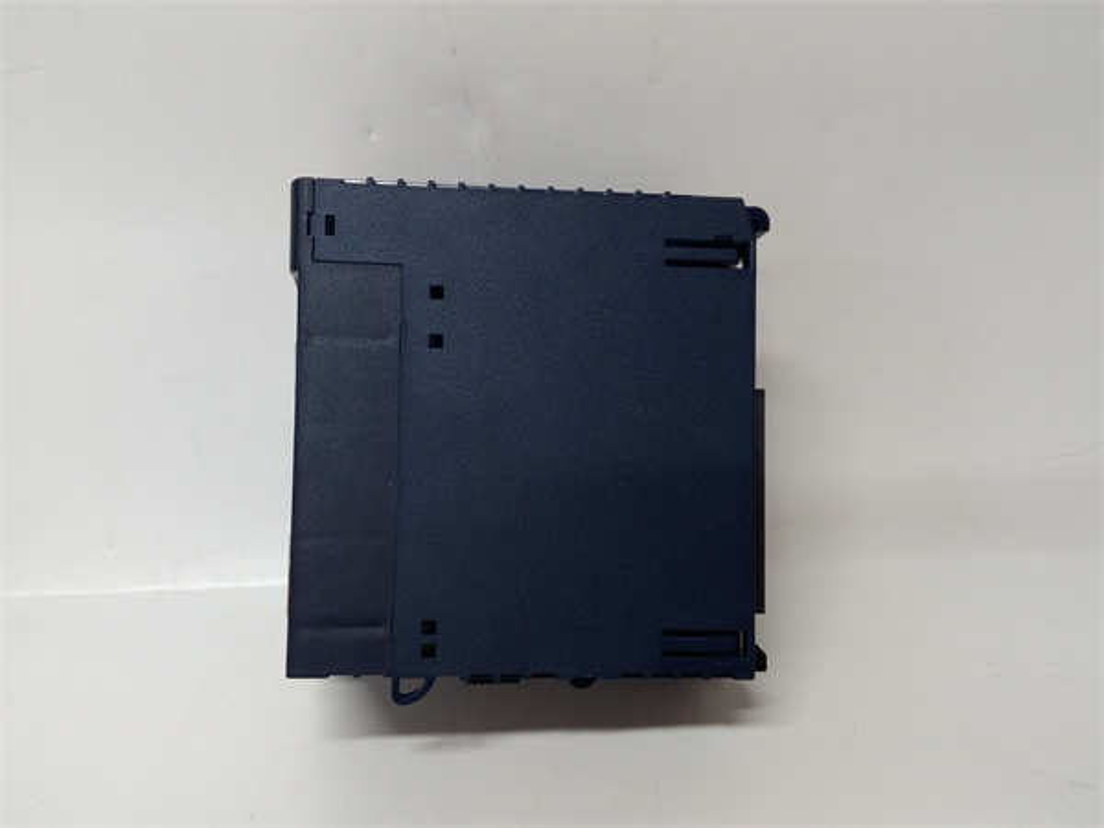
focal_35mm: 27
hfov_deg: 65.3
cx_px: 552
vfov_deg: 51.4
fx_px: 861
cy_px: 414
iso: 238
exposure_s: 1/33
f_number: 2
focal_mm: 3.79
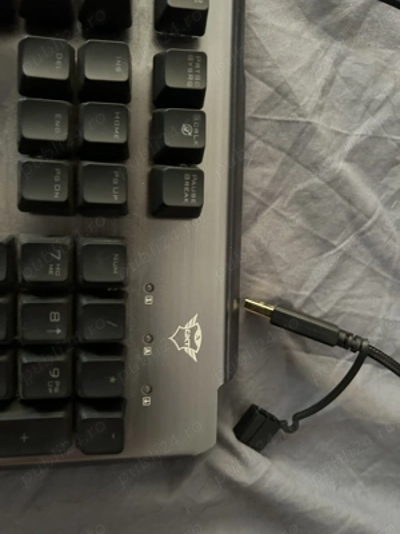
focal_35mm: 26
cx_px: 200
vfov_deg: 67.3
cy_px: 267
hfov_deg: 53.1
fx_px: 401
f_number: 1.5
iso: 640
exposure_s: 1/30
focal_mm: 5.7
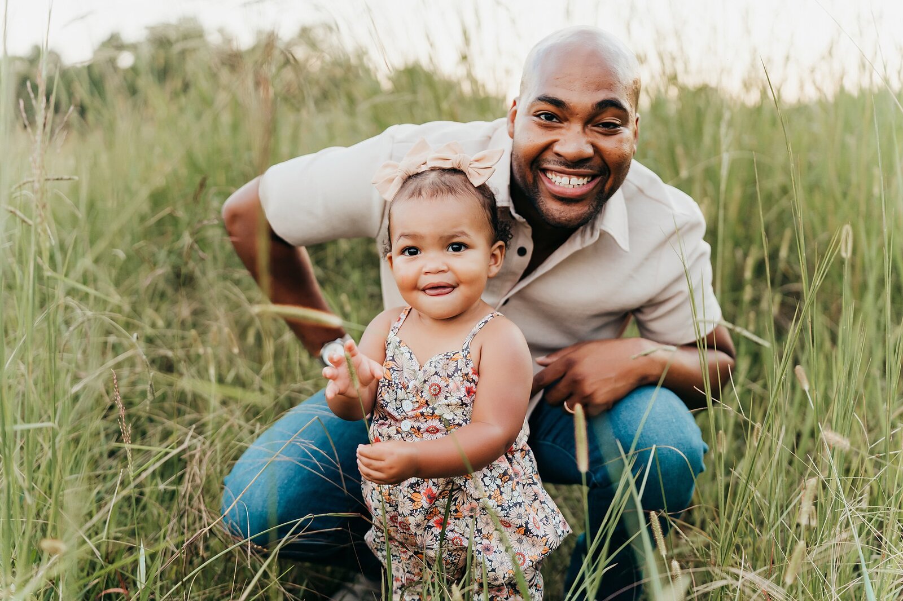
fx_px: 878
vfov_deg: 37.8
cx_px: 452
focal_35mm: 35
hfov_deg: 54.4
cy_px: 300
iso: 500
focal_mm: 35
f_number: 2.2
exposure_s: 1/1000
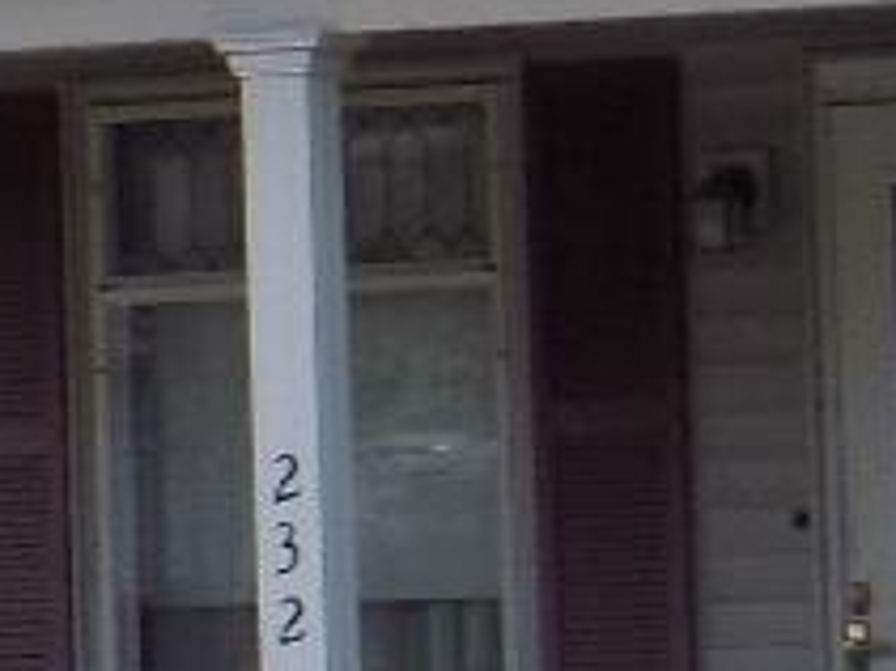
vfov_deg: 4.7
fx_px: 8123
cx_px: 1516
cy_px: -386
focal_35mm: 314
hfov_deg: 6.2
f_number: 3.7
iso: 80
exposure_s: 1/400
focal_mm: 8.1
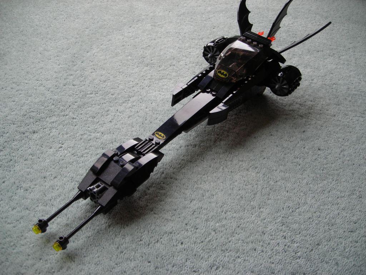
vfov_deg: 37.7
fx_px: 402
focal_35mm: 38
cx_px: 183
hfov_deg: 49.0
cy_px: 138
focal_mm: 6.3
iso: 50
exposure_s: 1/26.5
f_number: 3.2
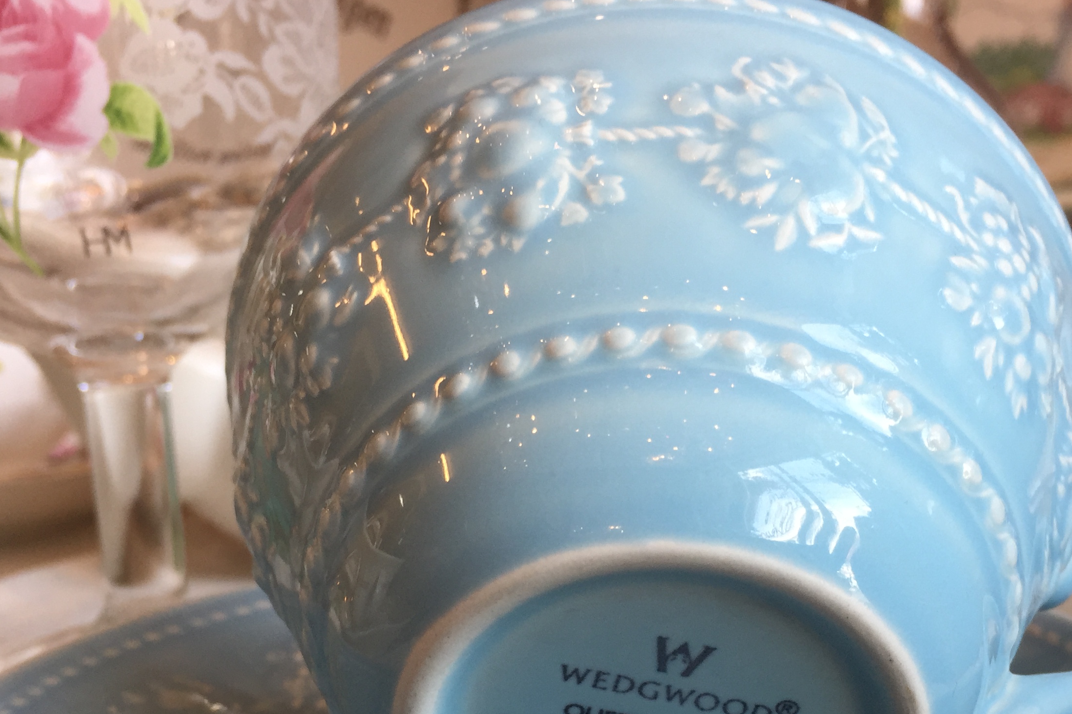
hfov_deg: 43.5
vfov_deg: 29.3
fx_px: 1340
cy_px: 547
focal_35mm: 45
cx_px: 609
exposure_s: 1/50
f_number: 2.2
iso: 40
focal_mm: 4.15
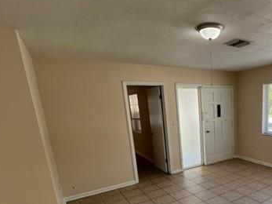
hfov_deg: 65.7
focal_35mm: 24
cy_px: 152
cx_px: 214
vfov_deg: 54.2
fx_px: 189
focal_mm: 1.57
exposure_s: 1/99
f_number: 1.8
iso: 64
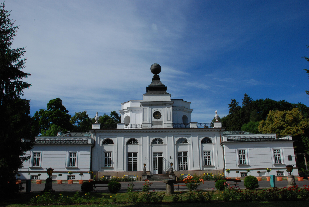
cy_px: 104
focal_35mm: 30
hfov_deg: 61.9
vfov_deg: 43.7
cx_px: 154
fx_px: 258
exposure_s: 1/160
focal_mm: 20
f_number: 20
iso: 320
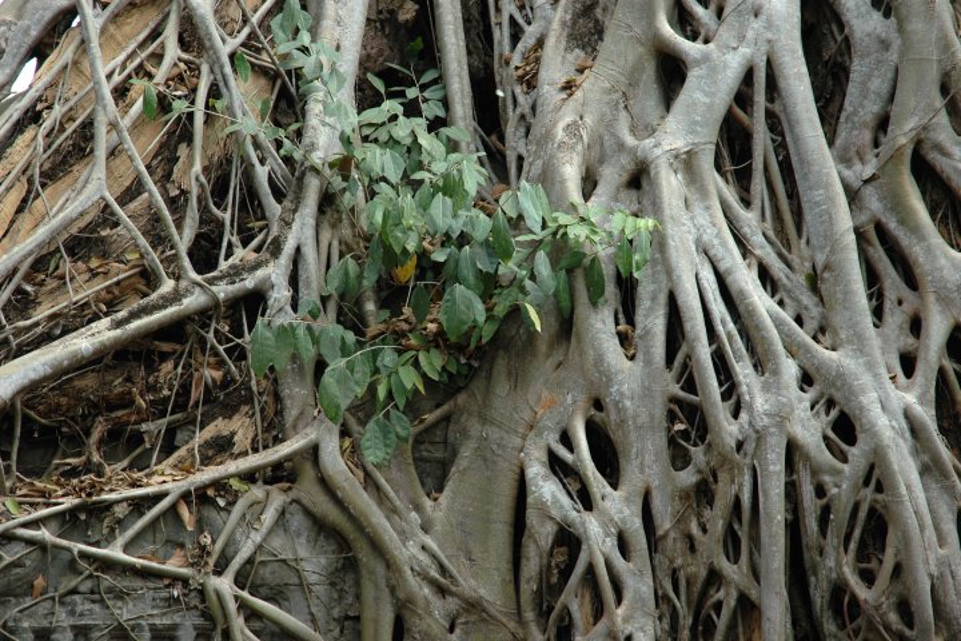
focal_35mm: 105
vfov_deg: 13.0
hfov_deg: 19.5
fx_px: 2803
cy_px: 320
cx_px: 480
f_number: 5.6
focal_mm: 70
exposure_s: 1/125
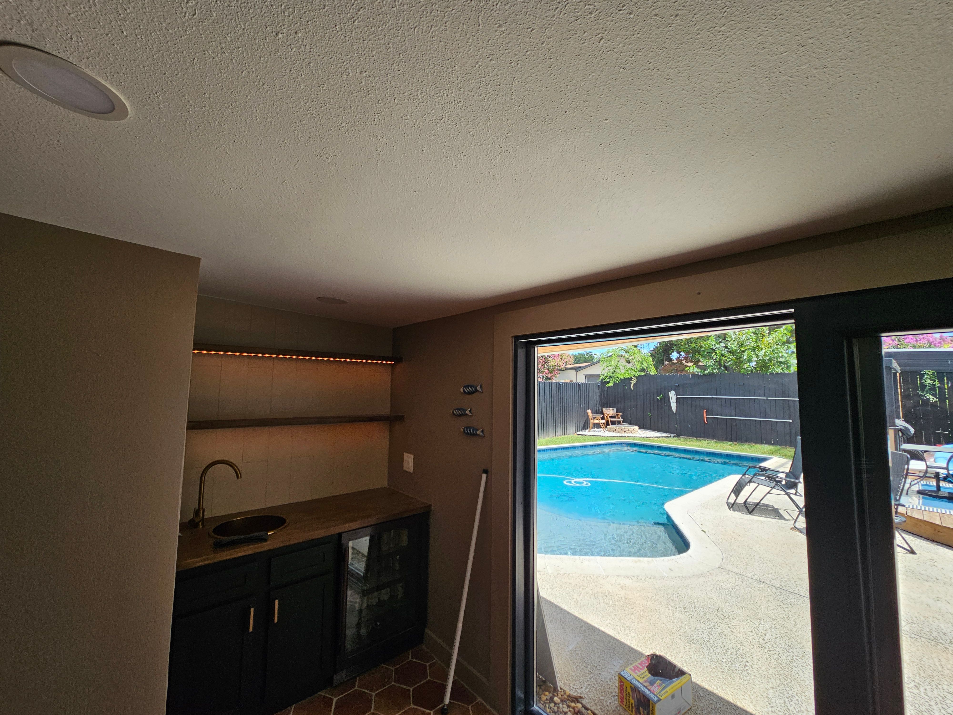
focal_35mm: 13
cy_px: 358
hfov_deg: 106.2
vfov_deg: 89.9
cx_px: 476
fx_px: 358
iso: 64
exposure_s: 1/814
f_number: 2.2
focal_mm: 2.2
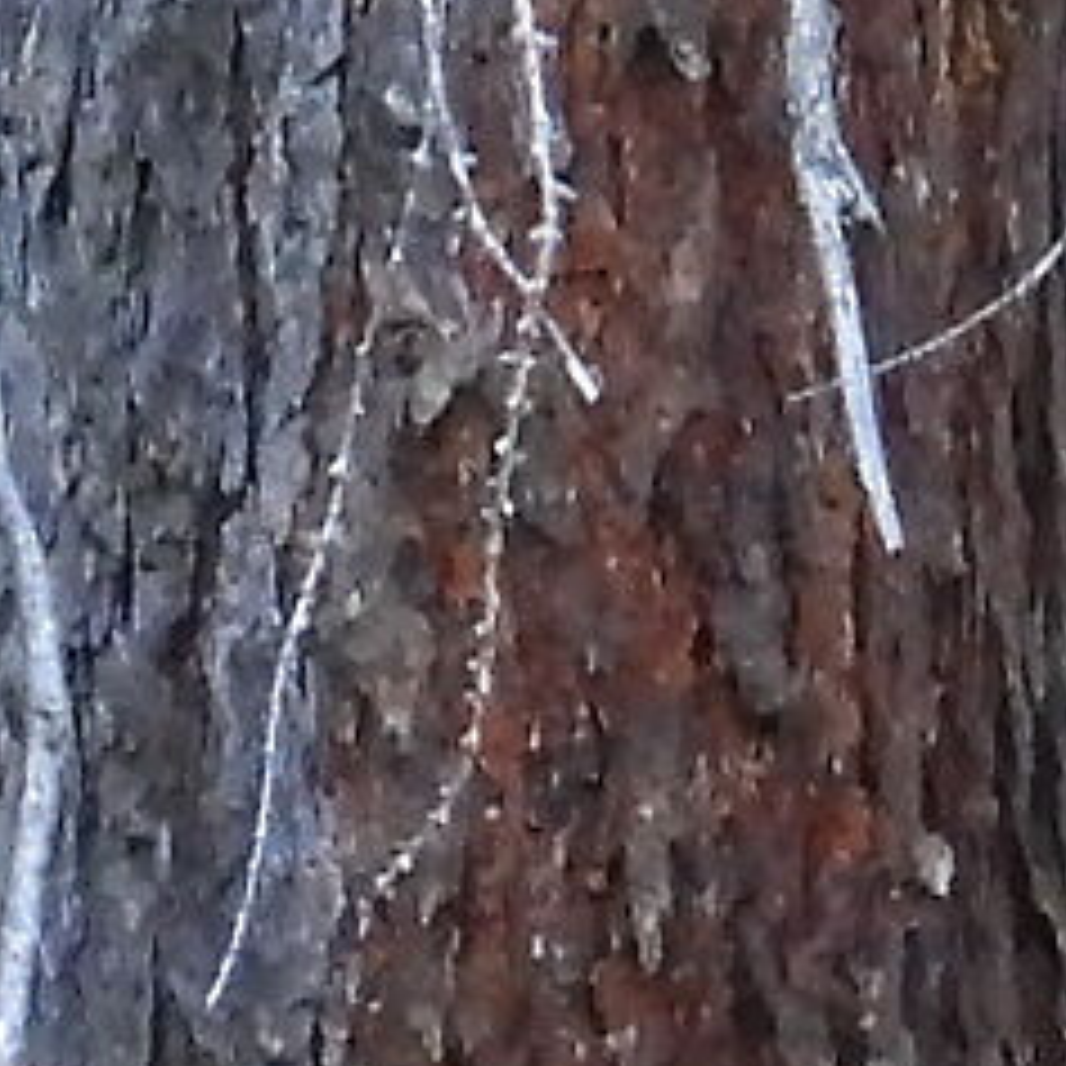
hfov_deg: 0.6
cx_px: -225
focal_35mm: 3087
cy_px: 2339
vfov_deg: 0.6
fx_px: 107553
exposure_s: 1/60
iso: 800
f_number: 4.5
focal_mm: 62.1
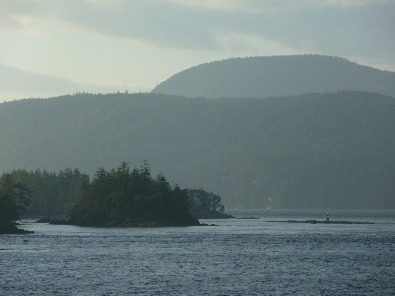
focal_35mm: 184
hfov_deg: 10.7
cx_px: 198
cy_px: 148
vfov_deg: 8.1
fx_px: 2100
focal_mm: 33
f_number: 5.9
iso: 80
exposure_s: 1/200
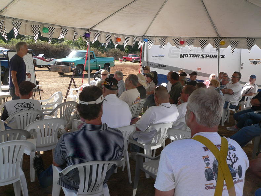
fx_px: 302
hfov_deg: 46.8
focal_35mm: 40
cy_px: 98
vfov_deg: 36.0
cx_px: 130
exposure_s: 1/200
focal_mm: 6.7
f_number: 4
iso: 80
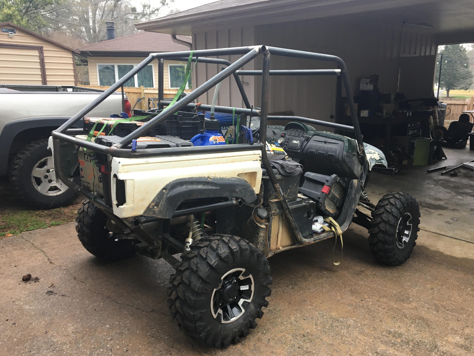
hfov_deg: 60.0
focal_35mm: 30
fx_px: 411
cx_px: 242
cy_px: 182
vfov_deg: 46.8
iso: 32
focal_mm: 4.15
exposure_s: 1/30
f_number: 2.2
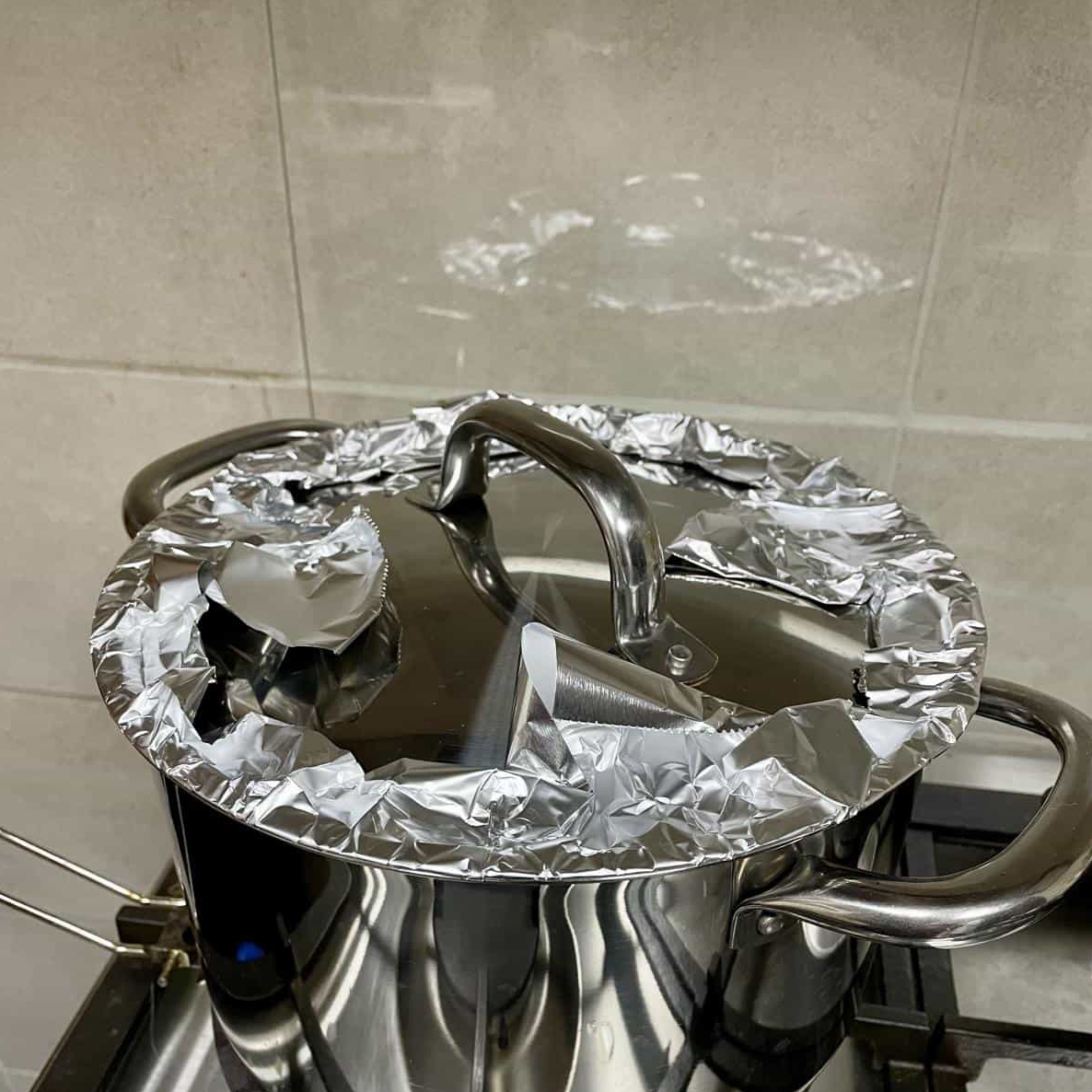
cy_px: 706
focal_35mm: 31
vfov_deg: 51.8
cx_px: 549
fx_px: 1106
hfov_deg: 52.5
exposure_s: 1/50
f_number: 1.6
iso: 250
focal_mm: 4.2
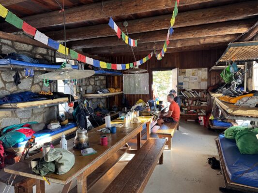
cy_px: 96
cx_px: 129
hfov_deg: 71.6
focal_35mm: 24
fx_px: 179
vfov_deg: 56.8
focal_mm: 6.76
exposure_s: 1/116
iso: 200
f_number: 1.78
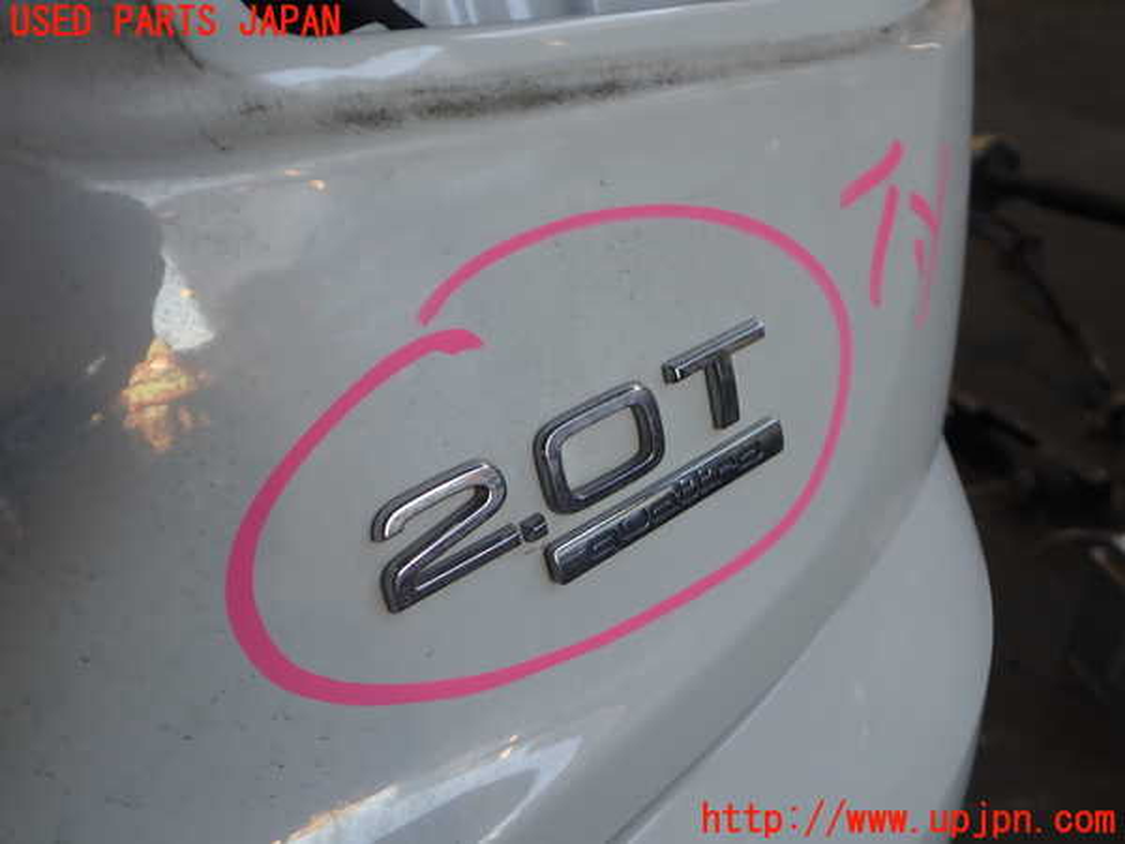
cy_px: 422
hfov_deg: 60.0
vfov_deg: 46.8
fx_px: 975
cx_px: 562
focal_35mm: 30
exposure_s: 1/60
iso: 100
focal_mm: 5.4
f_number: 2.3
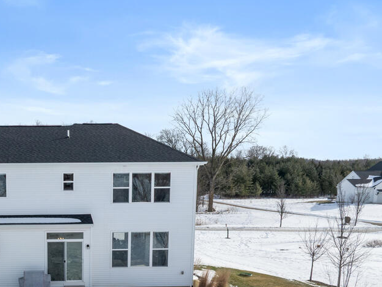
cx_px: 35
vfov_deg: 30.0
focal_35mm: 46
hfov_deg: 38.3
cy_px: 263
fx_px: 507
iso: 100
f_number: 8
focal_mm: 12.29
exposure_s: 1/400
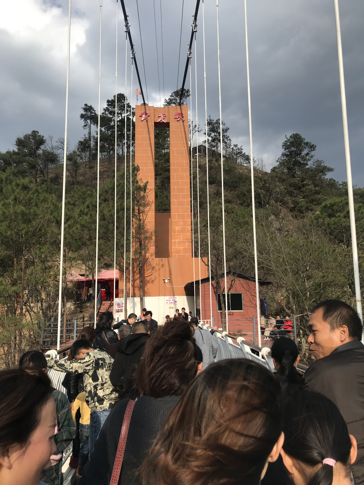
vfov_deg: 63.4
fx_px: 393
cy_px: 242
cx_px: 182
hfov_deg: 49.7
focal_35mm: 28
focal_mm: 3.99
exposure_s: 1/1709
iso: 20
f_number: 1.8
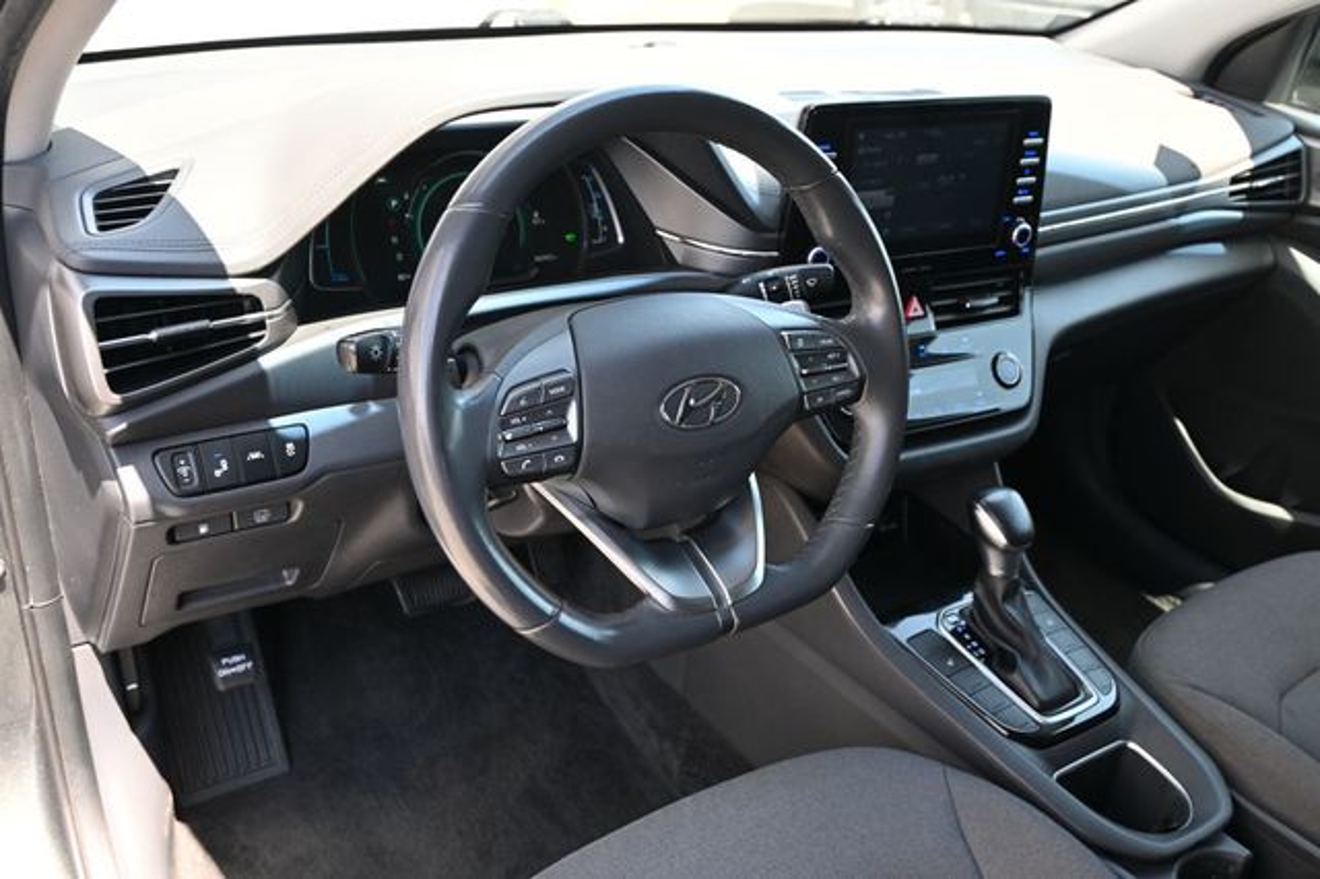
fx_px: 1127
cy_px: 440
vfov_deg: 42.6
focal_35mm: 31
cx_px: 660
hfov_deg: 60.7
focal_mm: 20.5
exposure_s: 1/160
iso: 400
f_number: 3.8
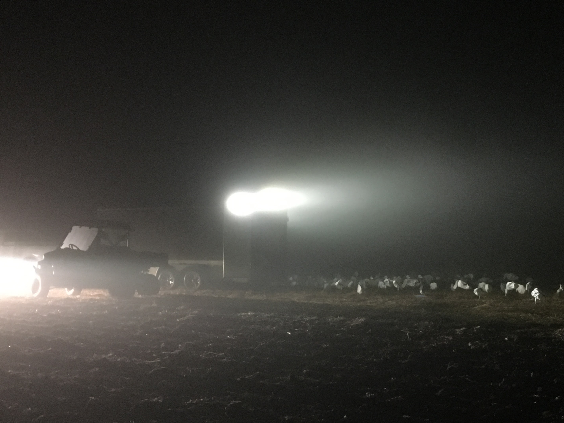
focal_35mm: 41
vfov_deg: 35.1
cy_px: 246
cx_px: 334
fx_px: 668
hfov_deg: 45.6
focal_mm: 4.15
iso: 320
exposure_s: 1/15
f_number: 2.2
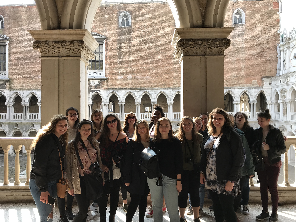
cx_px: 148
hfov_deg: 63.4
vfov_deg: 49.7
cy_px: 111
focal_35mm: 28
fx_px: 239
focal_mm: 3.99
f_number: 1.8
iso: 20
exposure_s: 1/287
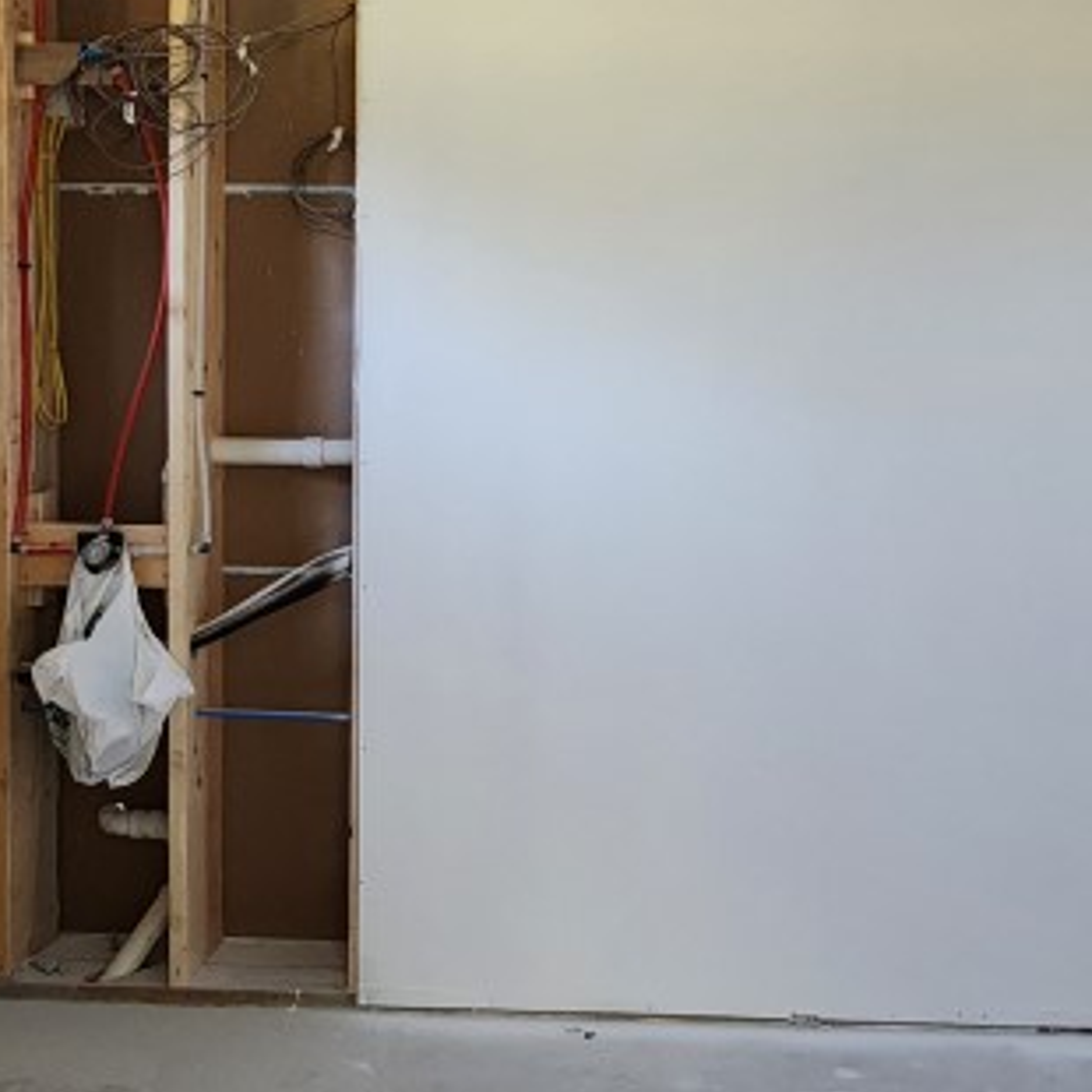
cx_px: 585
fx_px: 1356
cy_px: 444
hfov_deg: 43.8
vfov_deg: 43.7
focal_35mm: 38
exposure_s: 1/30
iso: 400
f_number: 2.2
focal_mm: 2.2
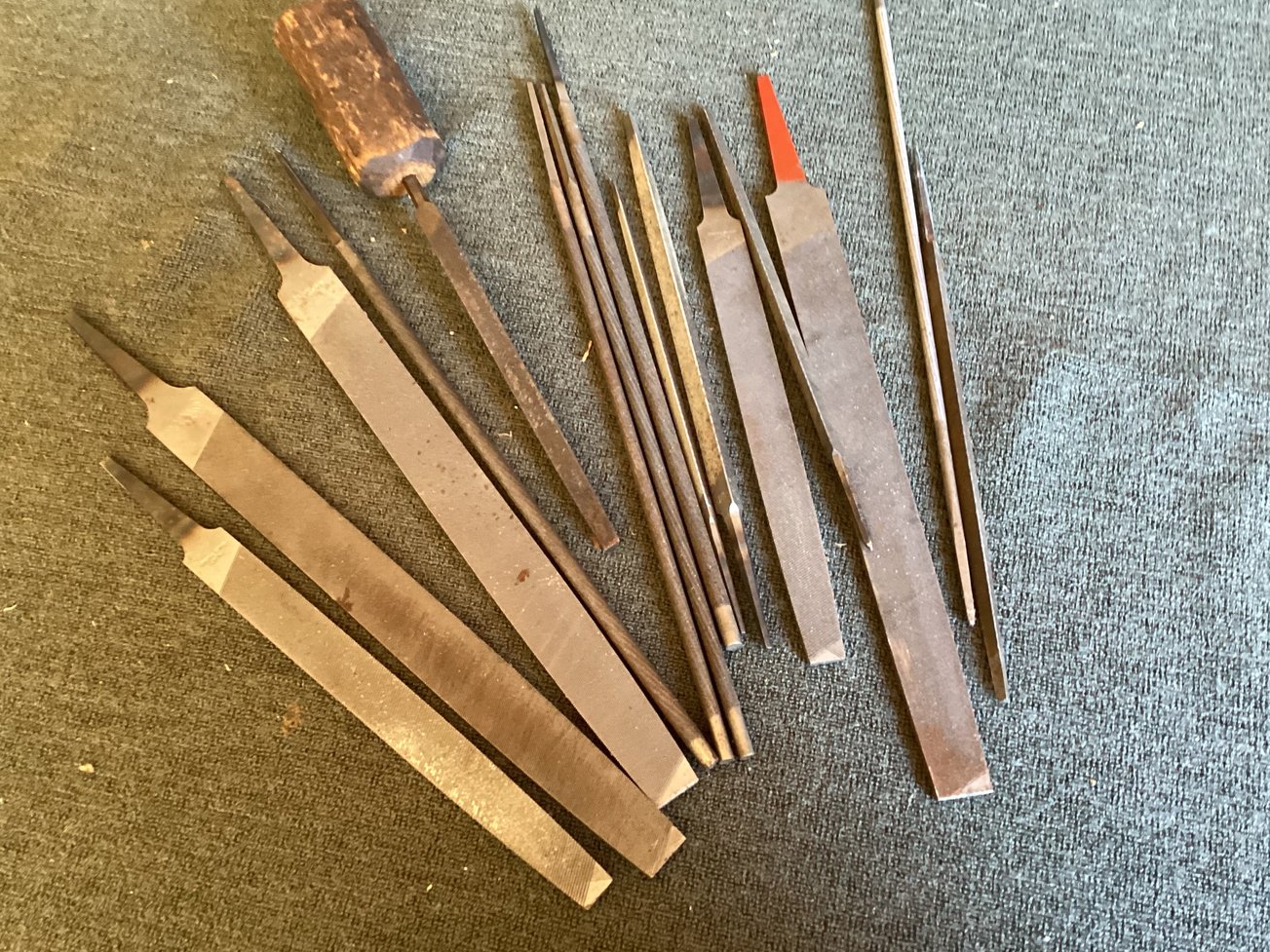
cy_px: 473
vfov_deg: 39.7
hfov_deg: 51.3
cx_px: 596
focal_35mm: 36
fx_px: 1321
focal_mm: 3.3
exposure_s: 1/33
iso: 320
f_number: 2.4
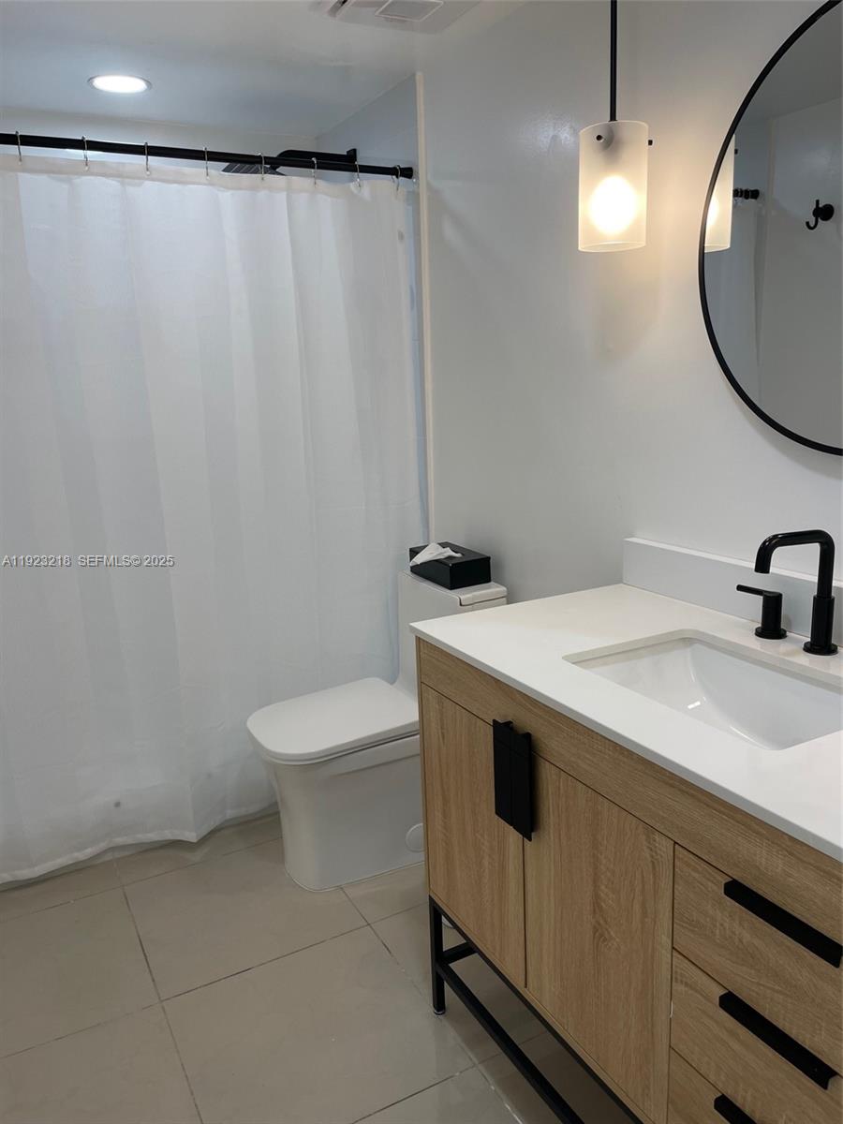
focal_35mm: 26
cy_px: 562
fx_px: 844
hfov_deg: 53.1
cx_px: 422
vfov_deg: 67.3
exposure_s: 1/145
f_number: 1.6
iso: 32
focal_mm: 4.2
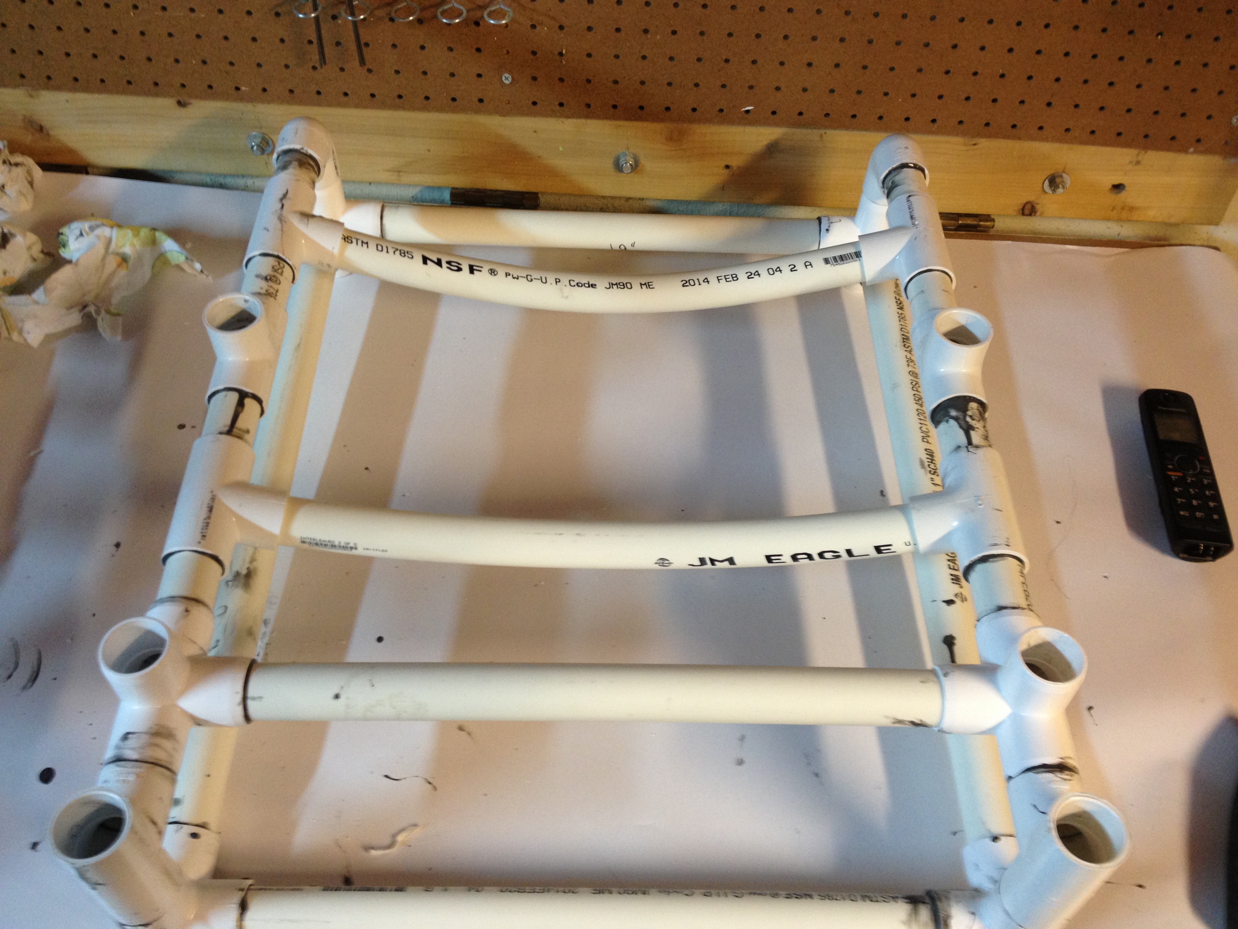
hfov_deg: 52.6
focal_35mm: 35
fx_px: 1252
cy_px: 464
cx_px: 619
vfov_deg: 40.7
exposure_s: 1/20
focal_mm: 4.28
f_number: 2.4
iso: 125
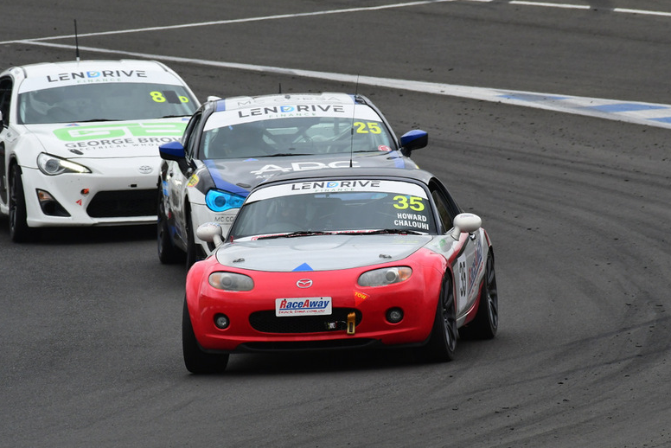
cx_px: 341
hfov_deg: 2.7
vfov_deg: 1.8
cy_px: 229
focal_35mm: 773
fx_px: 14412
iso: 800
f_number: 11
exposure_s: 1/640
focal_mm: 500
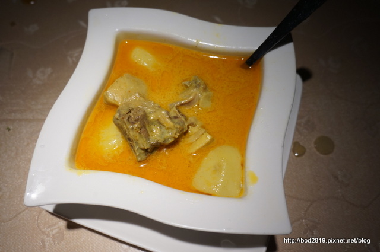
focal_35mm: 33
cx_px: 190
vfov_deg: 39.9
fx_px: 348
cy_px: 126
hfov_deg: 57.3
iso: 400
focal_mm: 22
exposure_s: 1/60
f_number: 4
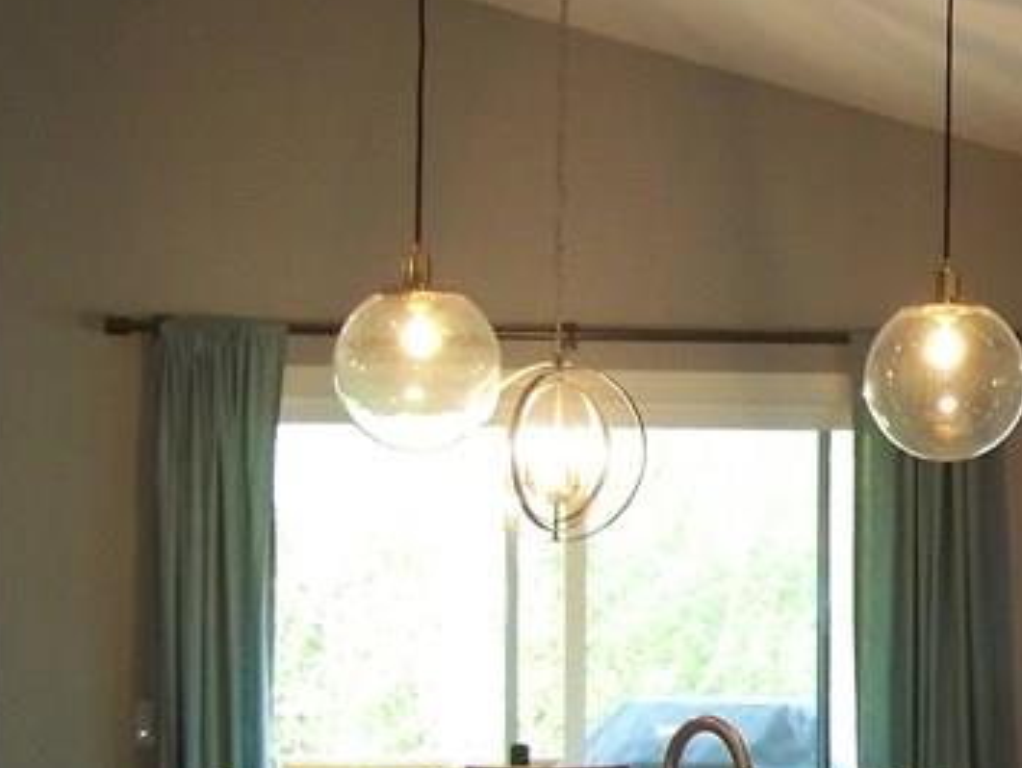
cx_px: 1273
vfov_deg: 14.1
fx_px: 3073
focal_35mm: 104
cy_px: 670
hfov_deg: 17.8
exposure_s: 1/30
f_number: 2.8
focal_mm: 5.85
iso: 200
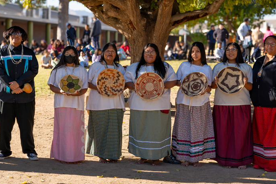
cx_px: 110
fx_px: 567
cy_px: 96
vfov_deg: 18.4
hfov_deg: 27.3
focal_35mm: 74
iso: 100
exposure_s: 1/320
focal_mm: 50
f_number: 4.5
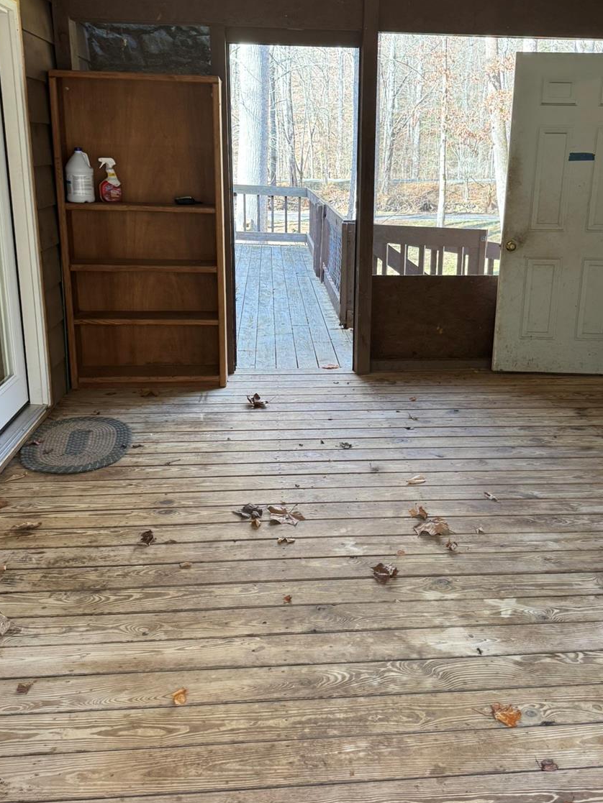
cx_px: 350
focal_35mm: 33
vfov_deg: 55.2
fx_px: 766
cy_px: 352
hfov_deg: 42.8
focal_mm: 6.76
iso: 160
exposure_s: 1/121
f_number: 1.78
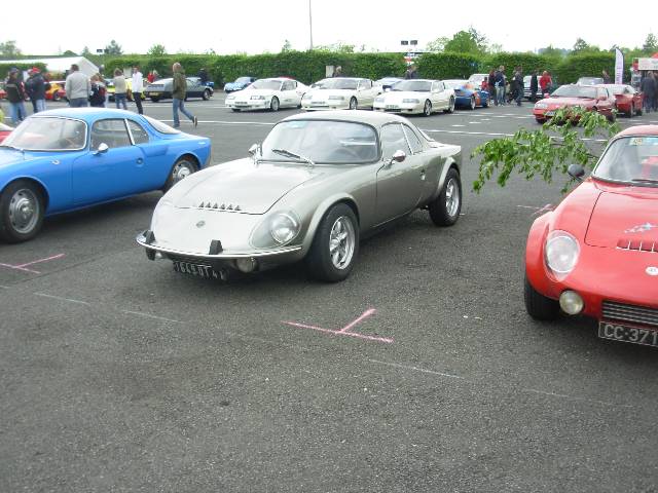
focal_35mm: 38
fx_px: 722
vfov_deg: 37.7
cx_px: 329
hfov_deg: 49.0
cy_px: 246
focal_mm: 6.3
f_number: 2.9
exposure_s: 1/166
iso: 50
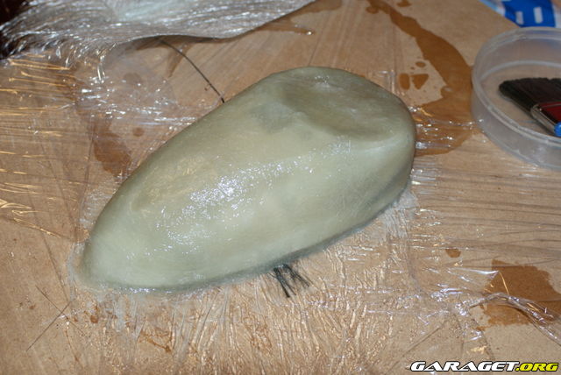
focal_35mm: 52
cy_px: 188
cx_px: 280
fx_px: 819
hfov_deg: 37.8
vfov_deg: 25.8
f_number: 5.6
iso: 400
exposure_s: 1/60
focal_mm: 35
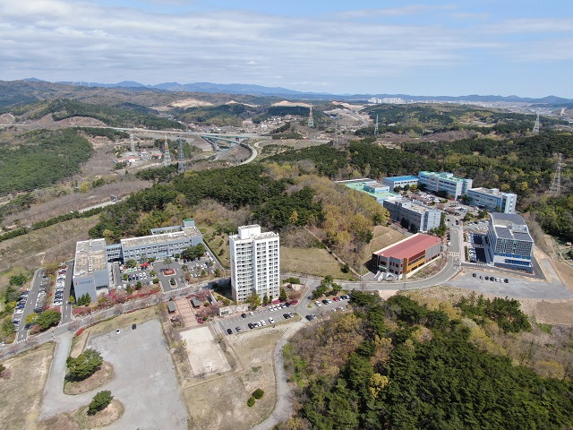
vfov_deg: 56.8
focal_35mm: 24
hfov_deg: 71.6
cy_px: 215
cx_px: 286
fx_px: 397
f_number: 2.8
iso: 100
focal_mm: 4.39
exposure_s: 1/1250
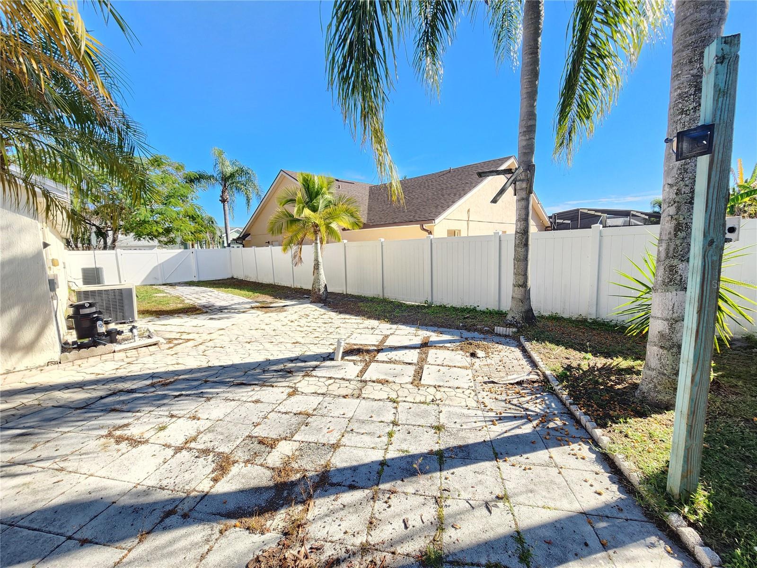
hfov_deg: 106.2
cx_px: 378
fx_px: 284
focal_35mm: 13
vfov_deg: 89.9
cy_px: 284
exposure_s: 1/319
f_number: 2.2
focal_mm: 2.2
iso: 50
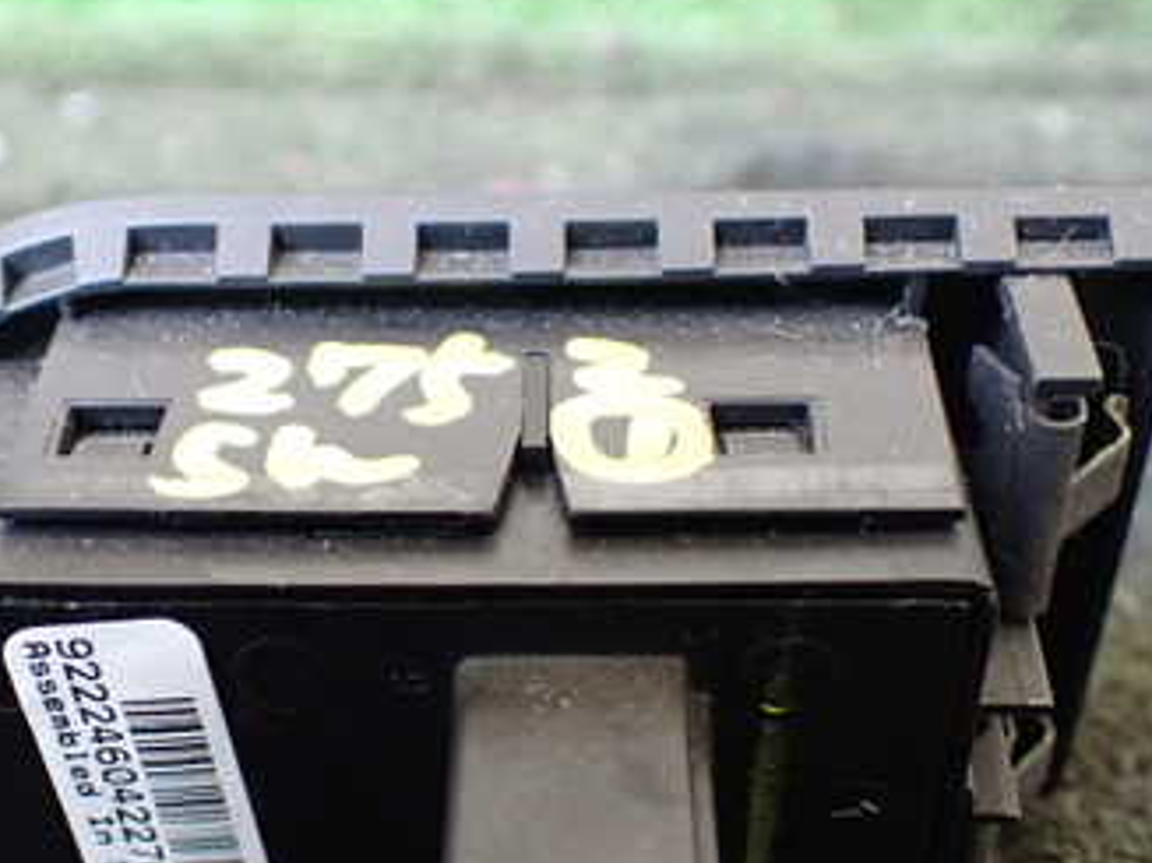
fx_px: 1830
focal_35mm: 55
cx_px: 479
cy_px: 542
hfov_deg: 34.9
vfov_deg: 26.5
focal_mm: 5.4
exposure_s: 1/60
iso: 800
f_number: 2.3
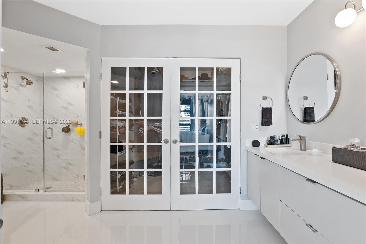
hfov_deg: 100.4
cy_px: 122
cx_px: 183
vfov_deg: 77.3
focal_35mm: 15
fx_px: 152
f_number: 8
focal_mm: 10
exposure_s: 1/15
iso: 900
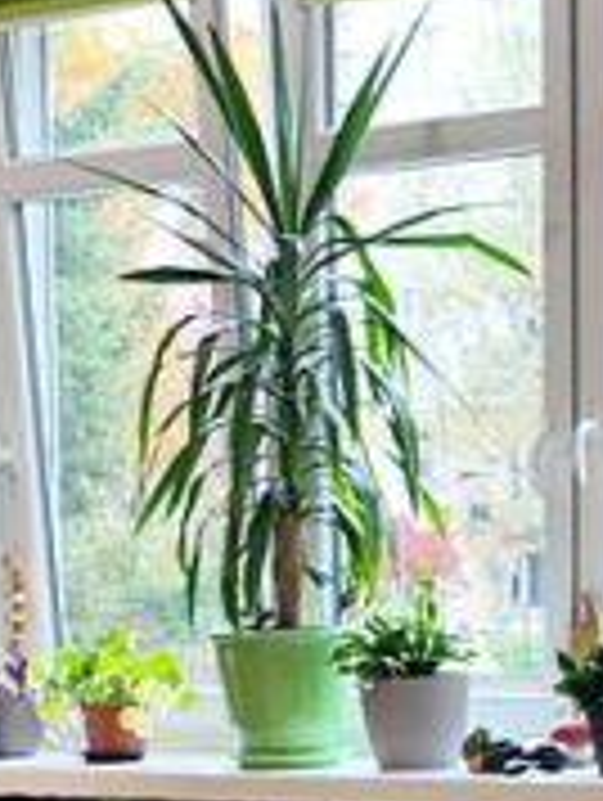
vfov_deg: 13.8
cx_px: 578
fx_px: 3198
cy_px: 972
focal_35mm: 138
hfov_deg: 10.7
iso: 69
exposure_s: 1/50
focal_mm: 4.68
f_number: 1.8
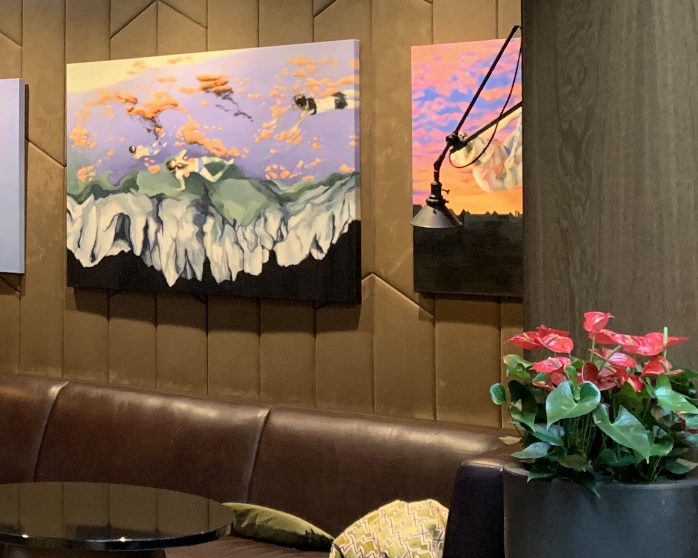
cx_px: -46
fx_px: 1467
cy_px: 143
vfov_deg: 21.4
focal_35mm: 71
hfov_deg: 25.1
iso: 400
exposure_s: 1/25
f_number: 1.8
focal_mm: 4.25
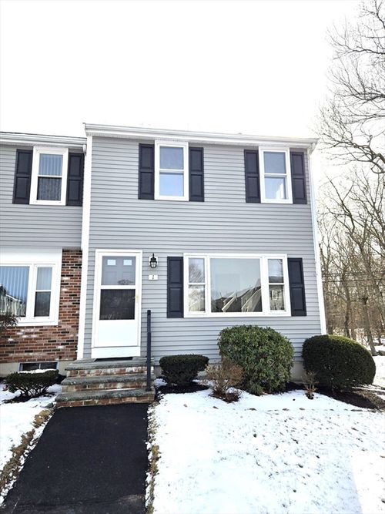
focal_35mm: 23
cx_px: 192
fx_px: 341
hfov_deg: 58.9
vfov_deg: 73.9
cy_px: 257
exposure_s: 1/3924
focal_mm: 5.4
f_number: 1.8
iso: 25
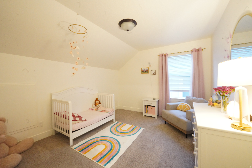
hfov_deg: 104.3
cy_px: 84
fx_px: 98
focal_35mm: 14
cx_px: 126
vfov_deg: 81.2
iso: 6400
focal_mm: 14
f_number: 16
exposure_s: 1/5
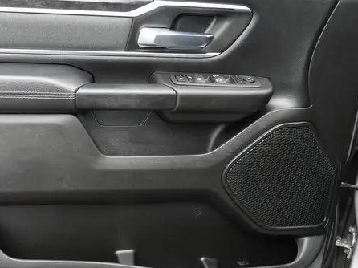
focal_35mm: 46
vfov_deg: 31.5
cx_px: 130
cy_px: 139
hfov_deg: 40.9
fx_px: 475
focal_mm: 16
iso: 400
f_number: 5
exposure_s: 1/60
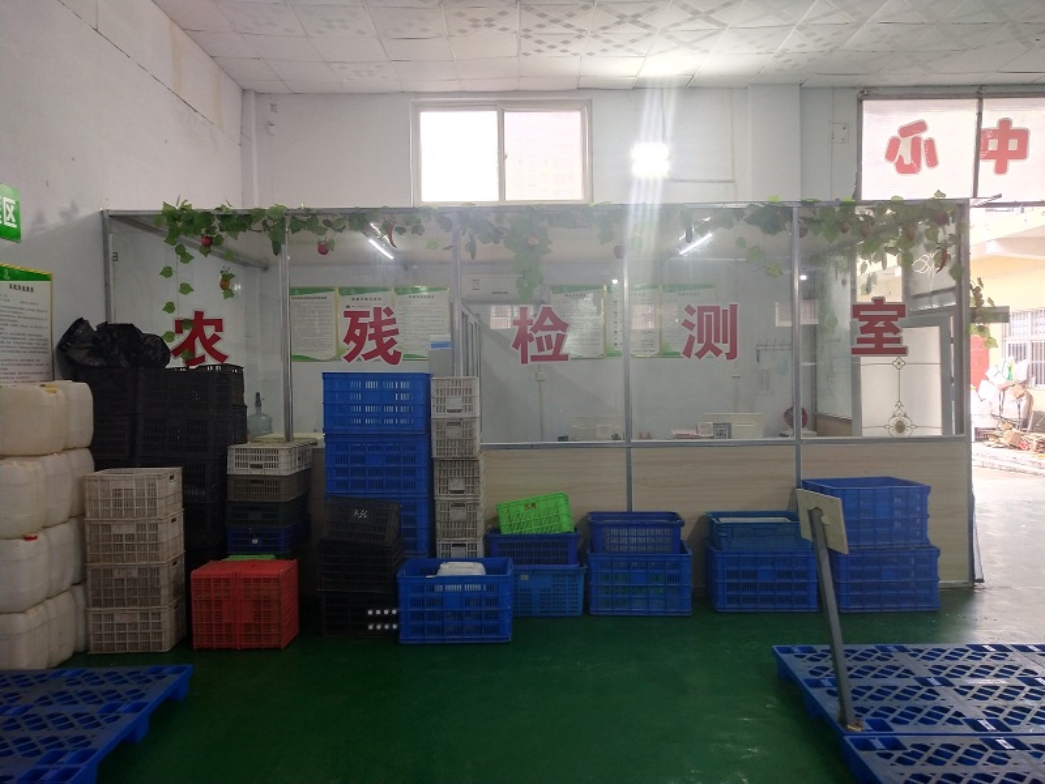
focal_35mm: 30
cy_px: 392
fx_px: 906
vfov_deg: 46.8
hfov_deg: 60.0
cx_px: 522
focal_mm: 3.95
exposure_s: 1/100
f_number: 1.8
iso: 159
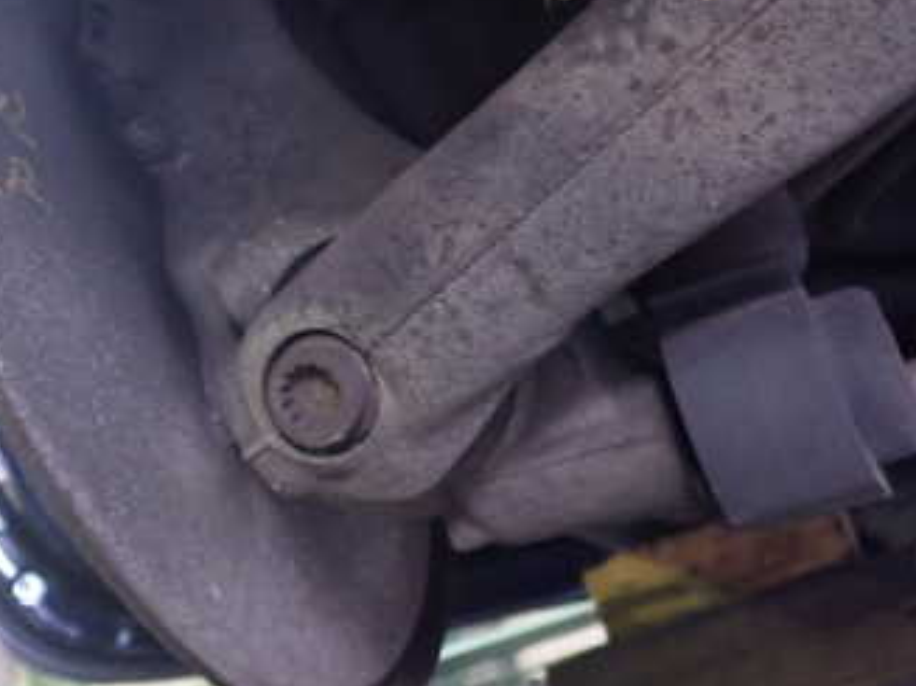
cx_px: 238
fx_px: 1455
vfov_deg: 26.2
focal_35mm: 55
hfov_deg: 34.3
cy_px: 182
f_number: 2.3
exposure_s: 1/20
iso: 800
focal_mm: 5.4
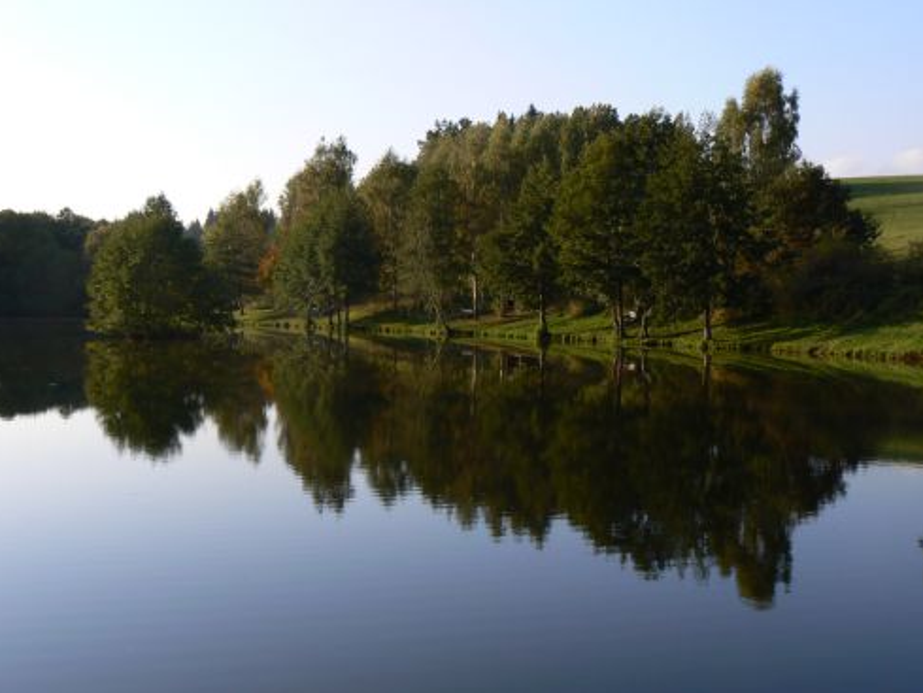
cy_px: 346
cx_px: 459
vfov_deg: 30.9
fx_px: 1254
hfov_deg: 40.4
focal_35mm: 47
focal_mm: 7.6
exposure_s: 1/250
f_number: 5.6
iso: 80
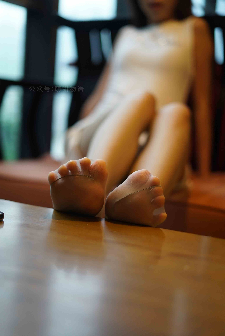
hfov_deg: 27.0
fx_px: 468
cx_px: 112
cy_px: 168
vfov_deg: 39.6
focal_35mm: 50
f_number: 1.8
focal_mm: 50
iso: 1000
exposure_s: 1/320
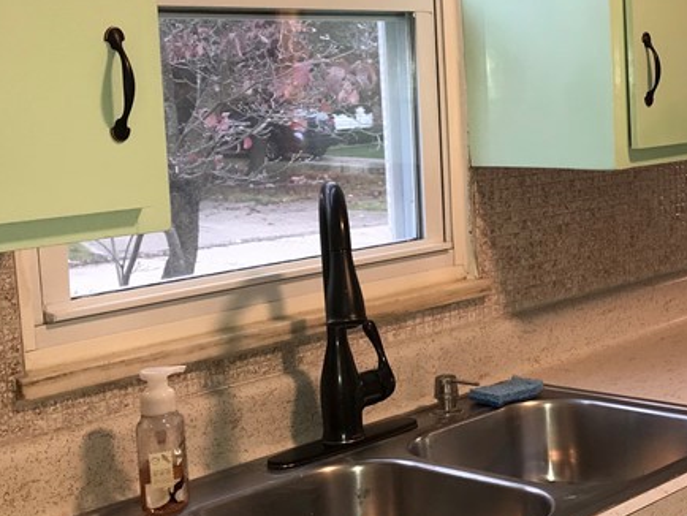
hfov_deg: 27.8
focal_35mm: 66
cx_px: 670
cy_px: 209
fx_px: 1311
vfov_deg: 22.2
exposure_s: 1/39
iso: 20
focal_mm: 3.99
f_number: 1.8
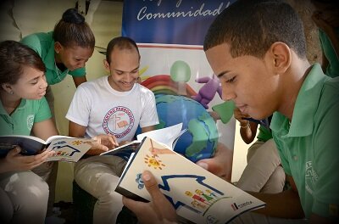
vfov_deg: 47.6
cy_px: 112
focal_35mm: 27
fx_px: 253
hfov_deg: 67.5
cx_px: 170
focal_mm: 18
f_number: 9
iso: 400
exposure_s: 1/160
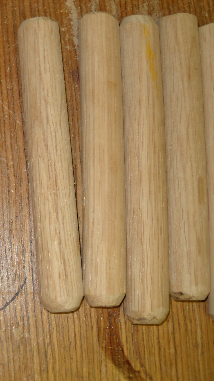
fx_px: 696
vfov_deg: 30.6
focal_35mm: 69
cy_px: 177
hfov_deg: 16.9
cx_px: -26
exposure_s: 1/30
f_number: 3.1
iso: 64
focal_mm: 6.72
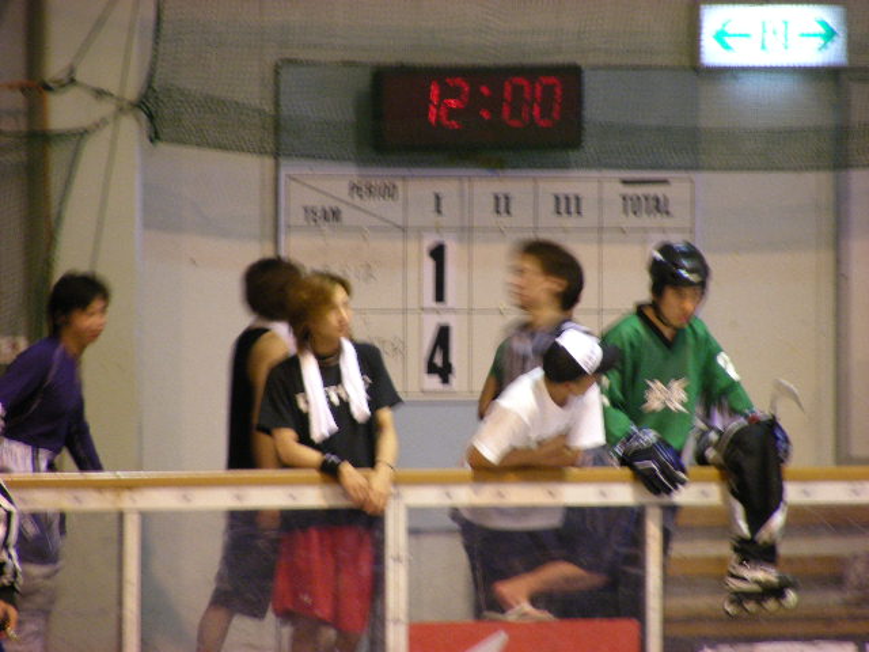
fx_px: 9540
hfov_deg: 5.2
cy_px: 326
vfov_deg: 3.9
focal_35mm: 380
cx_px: 434
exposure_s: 1/15.2
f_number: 3.5
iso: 200
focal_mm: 63.3
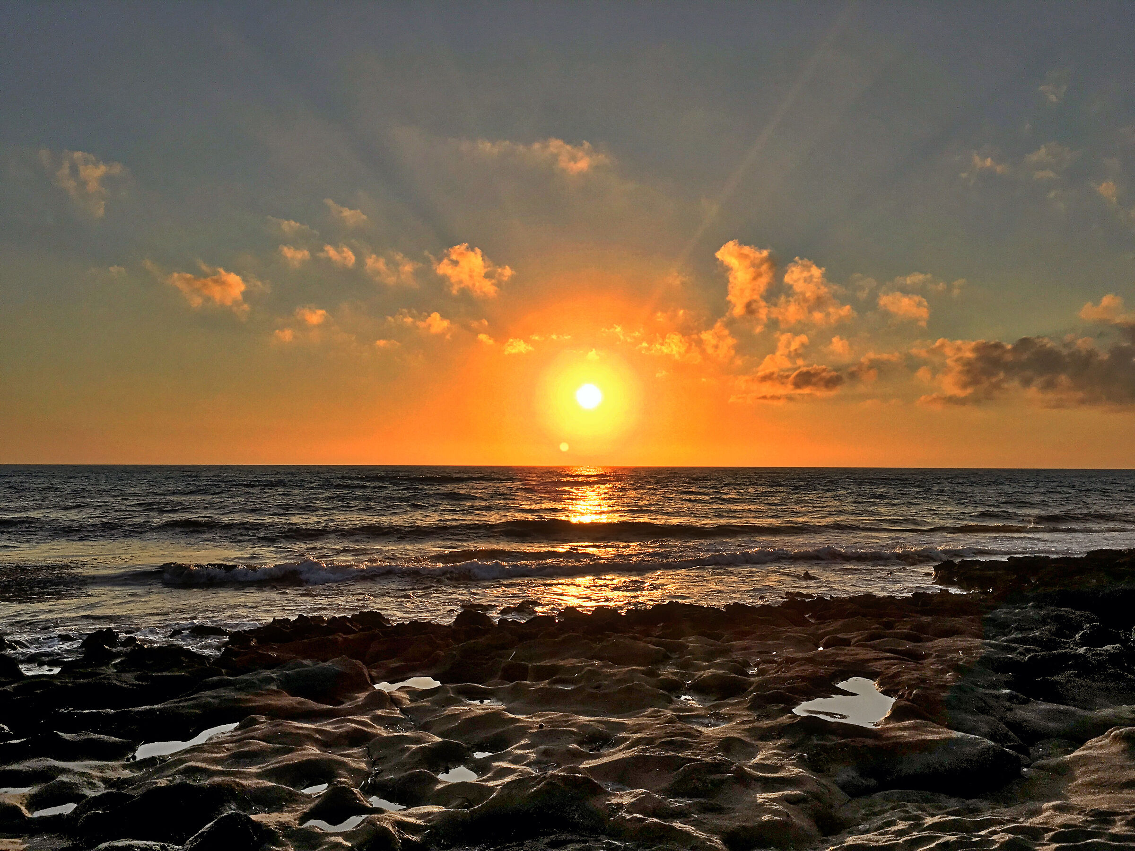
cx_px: 568
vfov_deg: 48.2
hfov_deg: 61.7
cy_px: 426
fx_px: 951
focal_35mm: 29
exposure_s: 1/2653
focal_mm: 4.15
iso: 25
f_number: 2.2
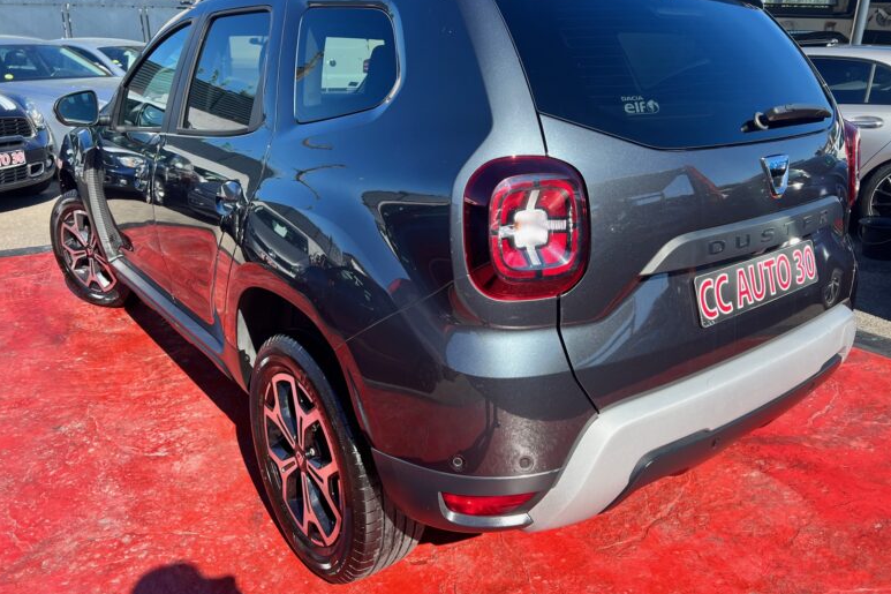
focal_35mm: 28
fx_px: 693
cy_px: 256
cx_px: 456
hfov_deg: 65.5
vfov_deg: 46.3
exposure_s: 1/1468
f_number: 1.5
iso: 50
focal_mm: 5.7
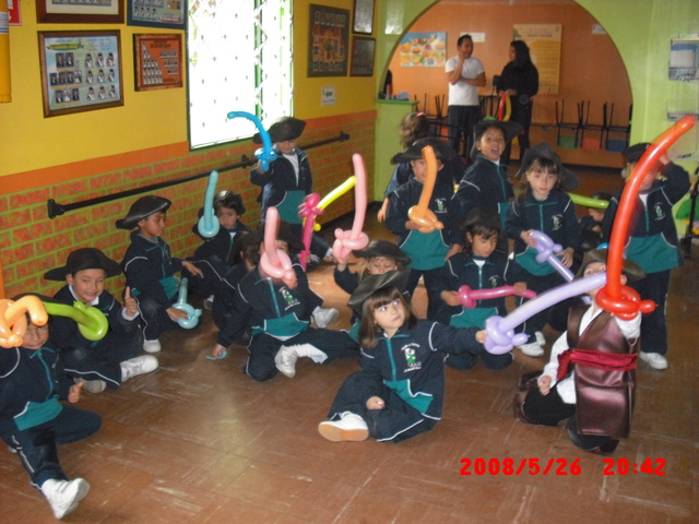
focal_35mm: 38
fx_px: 767
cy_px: 262
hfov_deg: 49.0
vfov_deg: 37.7
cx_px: 350
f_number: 2.8
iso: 400
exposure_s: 1/60
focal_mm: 6.2
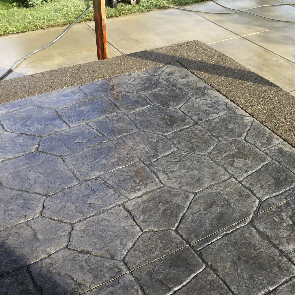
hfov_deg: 35.7
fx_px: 444
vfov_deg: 36.8
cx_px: 231
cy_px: 136
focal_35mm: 46
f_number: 2.2
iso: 32
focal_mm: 4.15
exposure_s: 1/425
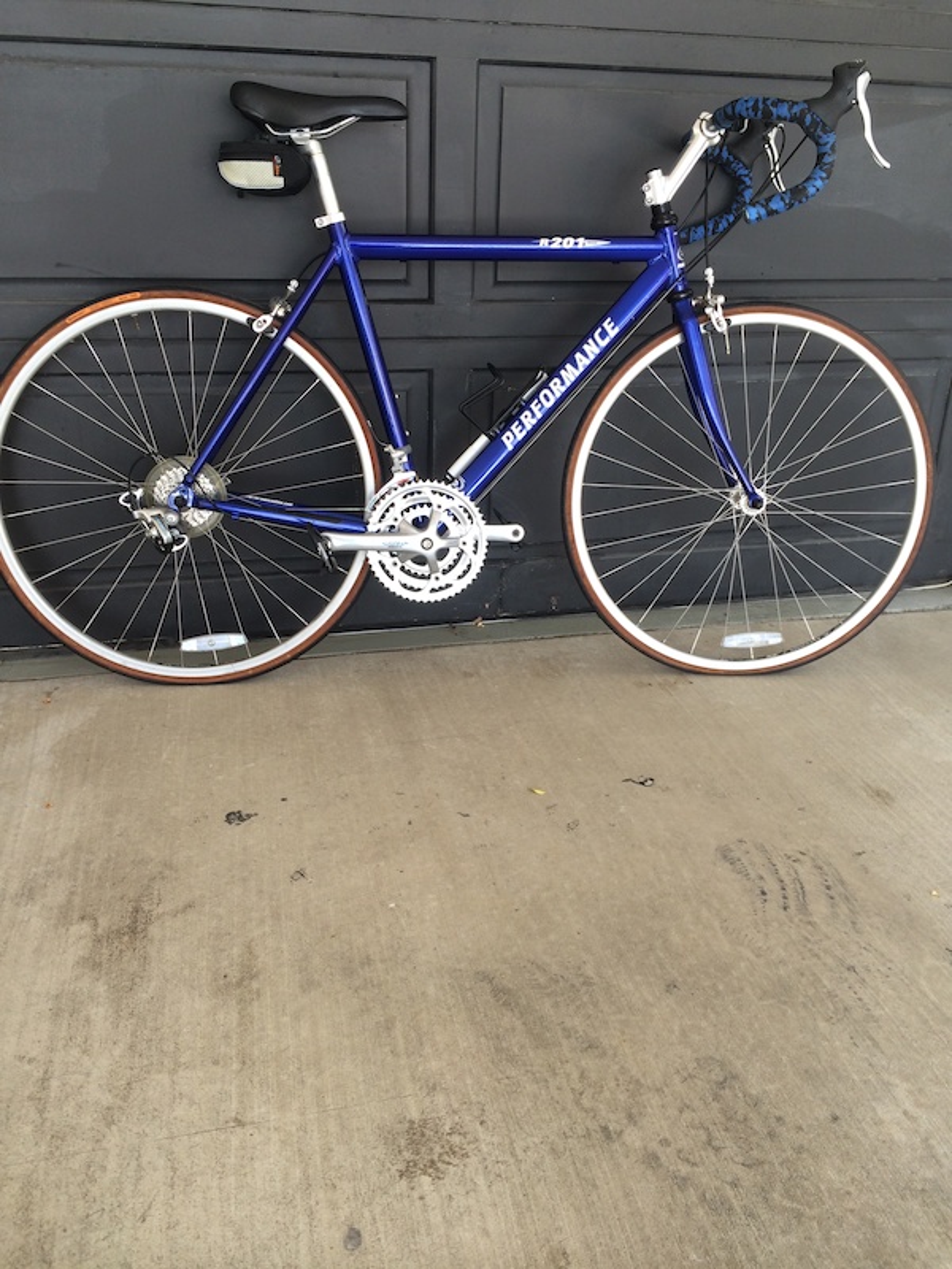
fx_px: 1100
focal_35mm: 30
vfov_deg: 60.0
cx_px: 476
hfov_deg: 46.8
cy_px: 634
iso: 40
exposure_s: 1/60
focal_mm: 4.12
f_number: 2.2
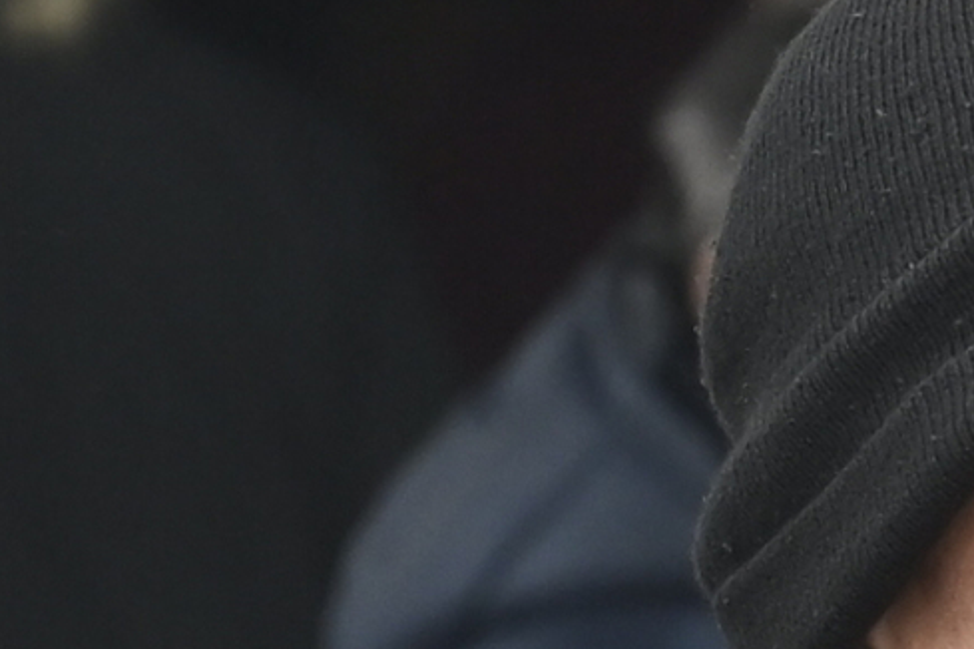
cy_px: 1445
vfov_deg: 1.1
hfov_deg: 1.6
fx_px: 34250
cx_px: 1643
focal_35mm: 1266
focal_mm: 115
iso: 320
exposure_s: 1/200
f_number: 7.1
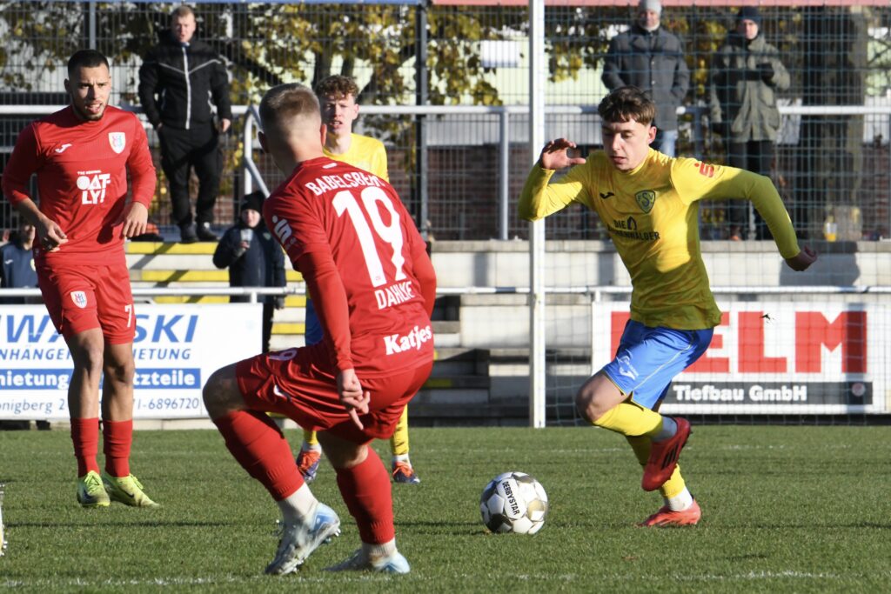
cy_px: 297
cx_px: 446
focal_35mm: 360
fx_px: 8911
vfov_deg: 3.8
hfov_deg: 5.7
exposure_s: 1/1600
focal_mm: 360
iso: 4000
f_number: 16
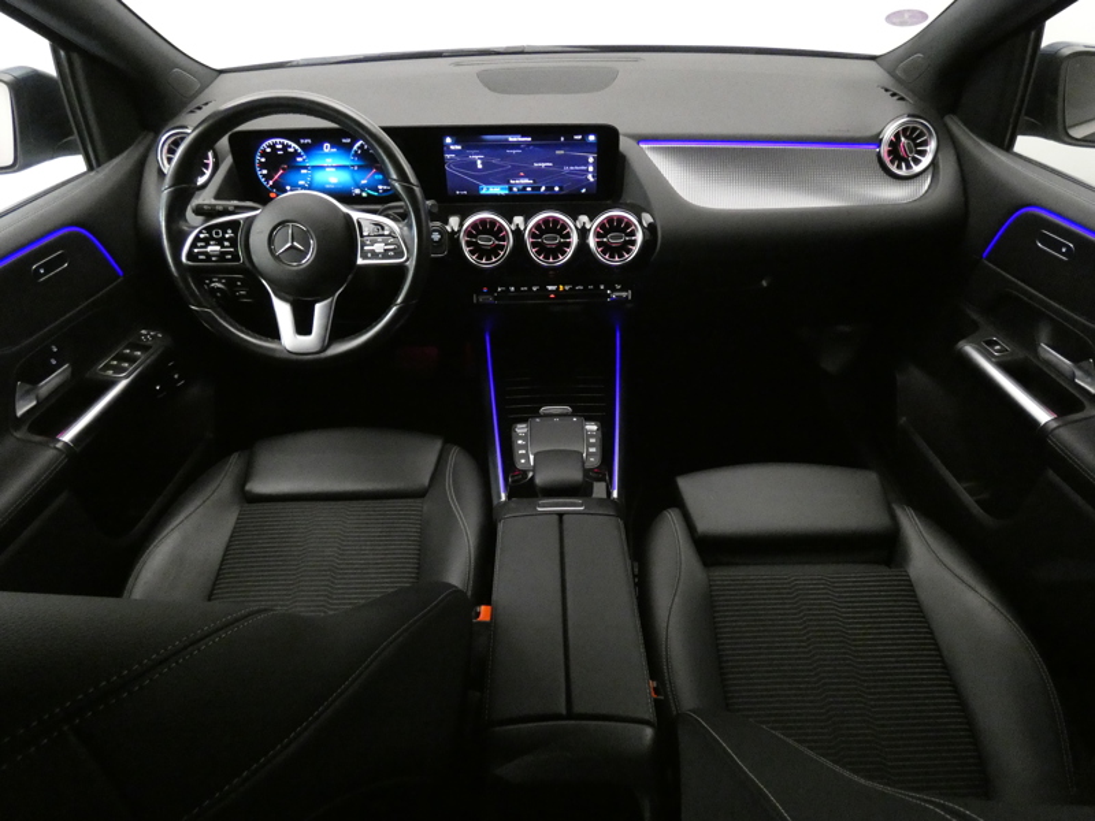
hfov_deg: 81.7
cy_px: 410
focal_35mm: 20
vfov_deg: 66.0
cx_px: 548
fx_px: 633
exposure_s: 1/25
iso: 1600
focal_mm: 3.6
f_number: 2.8
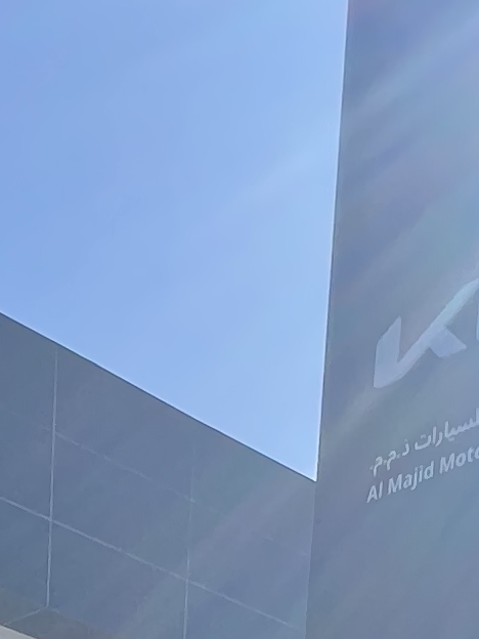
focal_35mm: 84
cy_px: 1594
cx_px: -58
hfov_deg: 17.0
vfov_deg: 14.2
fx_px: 1550
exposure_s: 1/501
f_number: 1.8
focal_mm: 1.57
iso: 32
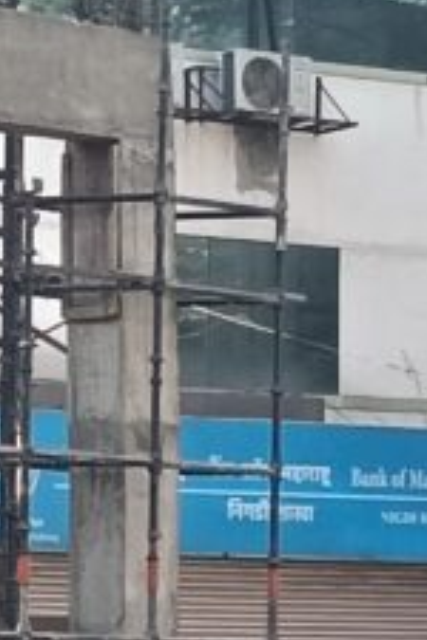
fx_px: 4554
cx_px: 564
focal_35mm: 256
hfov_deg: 5.3
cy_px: 825
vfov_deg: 7.9
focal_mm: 3.98
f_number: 1.8
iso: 50
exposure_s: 1/174
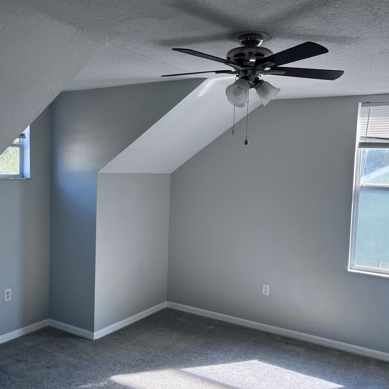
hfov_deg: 49.7
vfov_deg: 49.7
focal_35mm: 33
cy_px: 198
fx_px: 420
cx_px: 192
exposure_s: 1/290
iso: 50
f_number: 1.6
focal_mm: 5.1
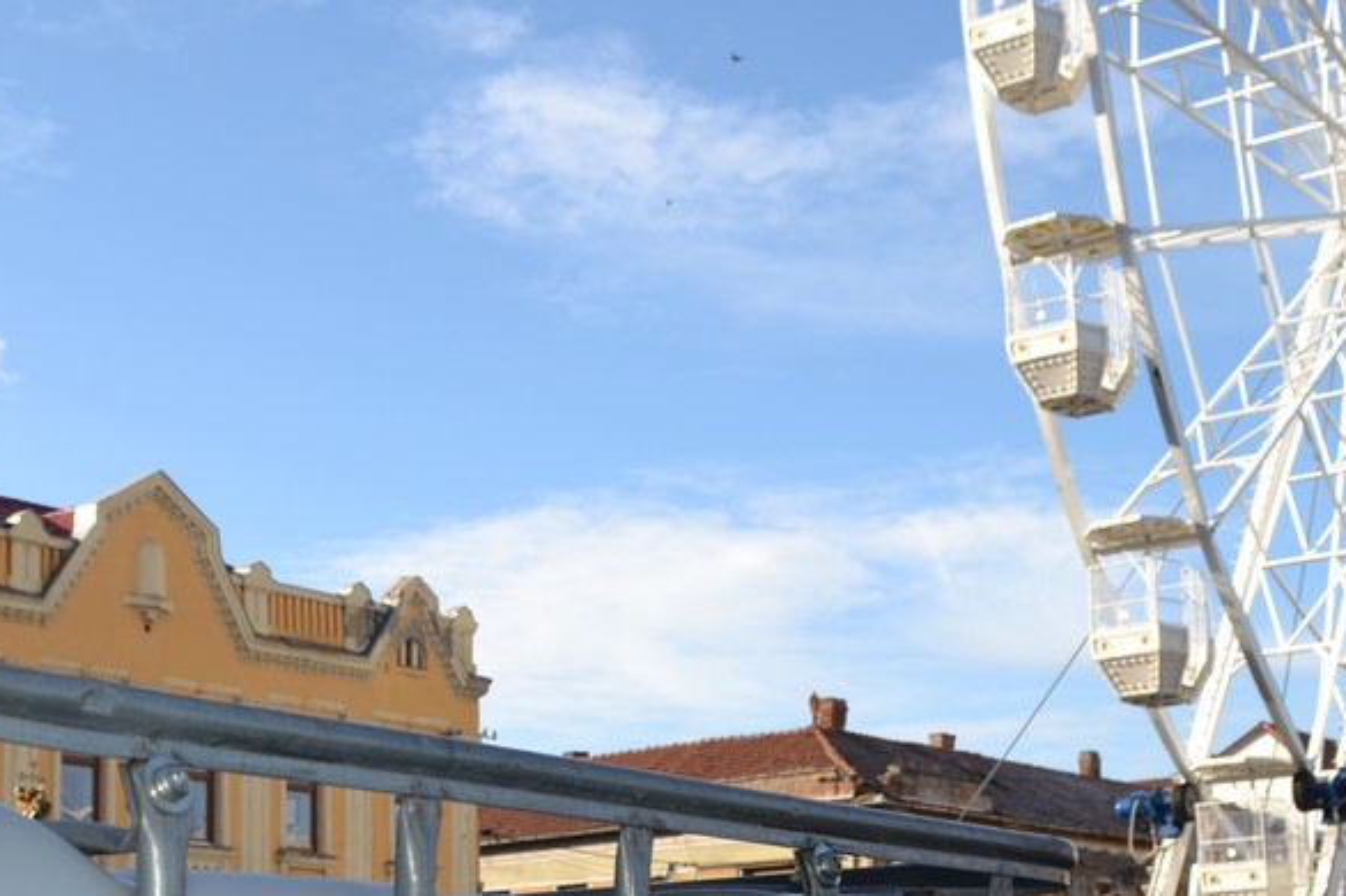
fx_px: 2205
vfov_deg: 22.7
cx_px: 482
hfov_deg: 33.7
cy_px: 704
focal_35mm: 59
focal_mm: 18
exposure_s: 1/200
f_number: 6.3
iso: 100
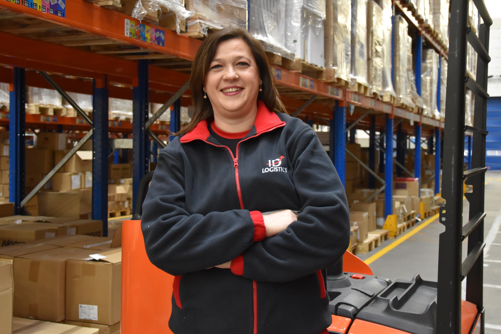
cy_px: 153
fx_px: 668
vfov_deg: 28.1
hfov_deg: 41.1
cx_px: 245
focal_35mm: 48
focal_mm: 28
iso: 1600
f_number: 4
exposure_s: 1/60
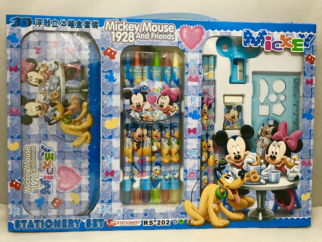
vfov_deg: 49.7
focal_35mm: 28
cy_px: 121
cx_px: 161
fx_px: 260
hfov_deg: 63.4
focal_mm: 3.99
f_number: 1.8
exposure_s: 1/16
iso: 64
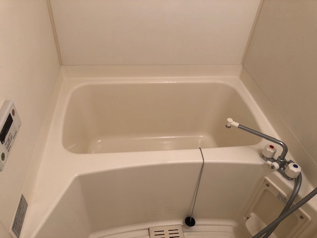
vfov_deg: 49.7
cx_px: 158
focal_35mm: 28
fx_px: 256
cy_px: 119
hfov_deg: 63.4
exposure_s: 1/33
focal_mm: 3.99
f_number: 1.8
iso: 40
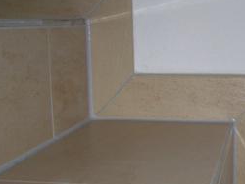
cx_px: 220
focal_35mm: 76
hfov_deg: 24.9
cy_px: 139
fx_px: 538
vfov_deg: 19.3
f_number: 2.8
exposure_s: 1/60
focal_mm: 7.9
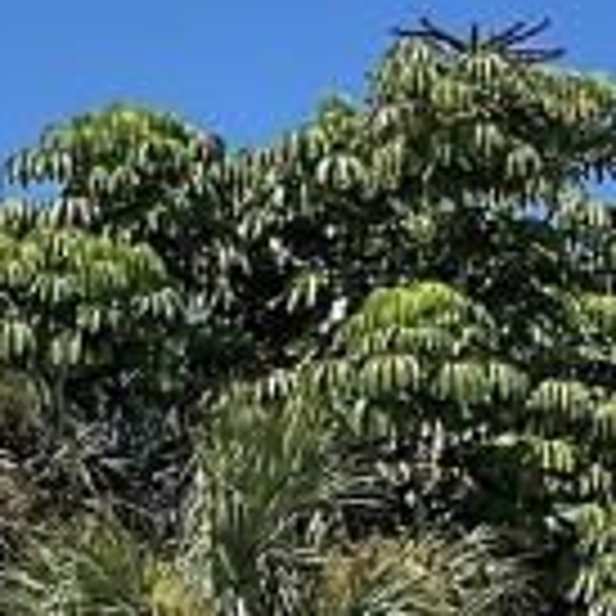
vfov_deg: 8.9
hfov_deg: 9.1
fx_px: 3845
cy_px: 904
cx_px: 112
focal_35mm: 191
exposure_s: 1/2227
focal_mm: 3
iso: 16
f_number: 1.8
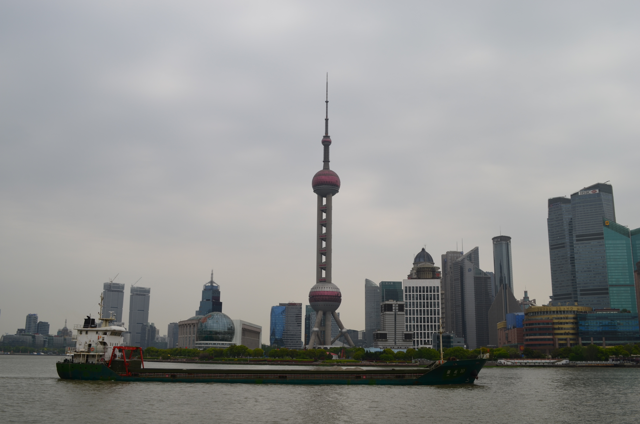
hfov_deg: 53.2
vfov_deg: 36.7
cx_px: 320
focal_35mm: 36
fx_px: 639
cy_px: 212
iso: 100
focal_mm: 24
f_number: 11
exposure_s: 1/125
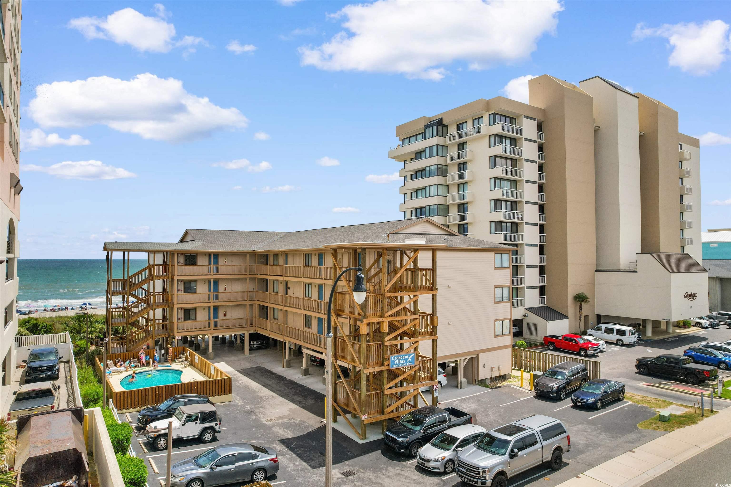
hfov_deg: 78.6
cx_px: 366
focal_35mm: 22
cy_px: 244
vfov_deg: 57.2
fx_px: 447
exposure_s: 1/640
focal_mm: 8.38
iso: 150
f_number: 2.8
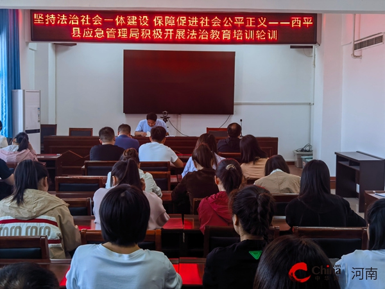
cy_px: 144
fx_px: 545
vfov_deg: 29.7
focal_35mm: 49
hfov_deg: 38.9
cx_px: 192
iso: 64
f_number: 1.9
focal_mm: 6.67
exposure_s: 1/98.3
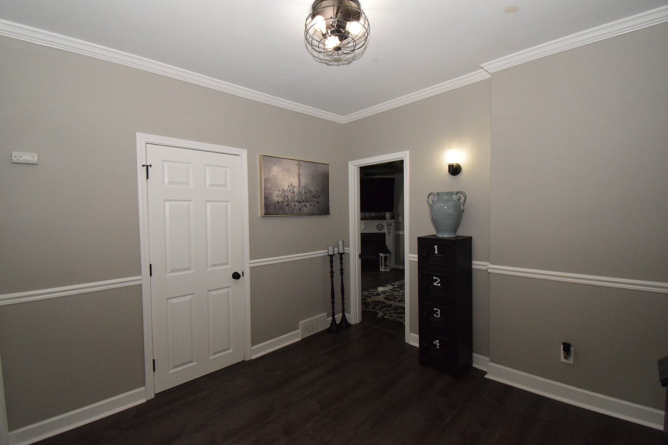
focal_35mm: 15
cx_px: 334
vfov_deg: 77.3
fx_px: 278
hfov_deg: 100.4
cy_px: 222
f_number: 16
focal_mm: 10
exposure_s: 1/200
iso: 4000
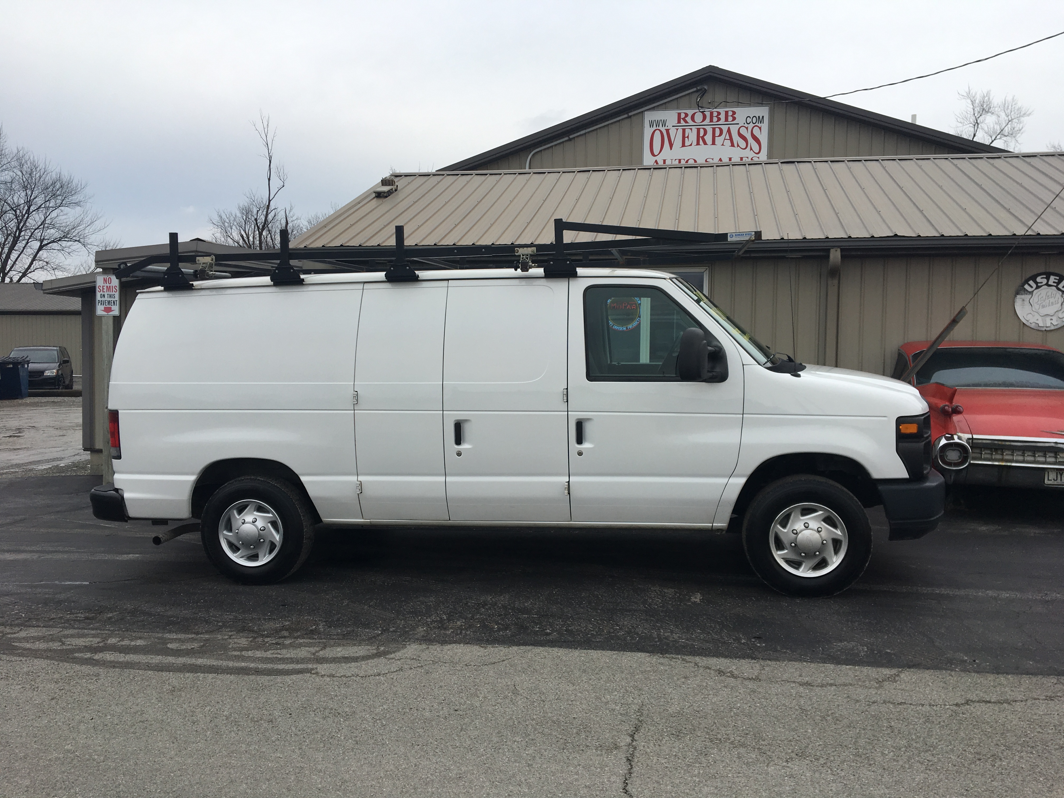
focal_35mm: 29
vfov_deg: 48.2
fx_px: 891
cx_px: 532
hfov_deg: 61.7
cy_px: 399
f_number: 2.2
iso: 25
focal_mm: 4.15
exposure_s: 1/894
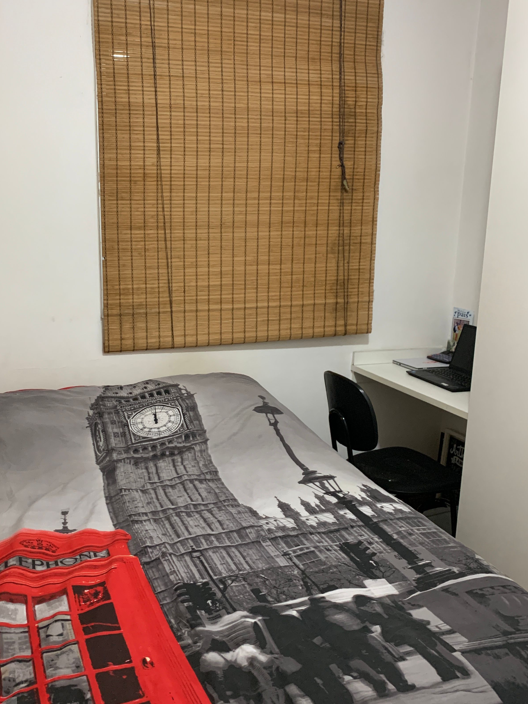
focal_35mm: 33
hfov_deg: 42.8
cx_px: 213
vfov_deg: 55.3
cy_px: 360
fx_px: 671
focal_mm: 4.25
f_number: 1.8
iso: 400
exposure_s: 1/60
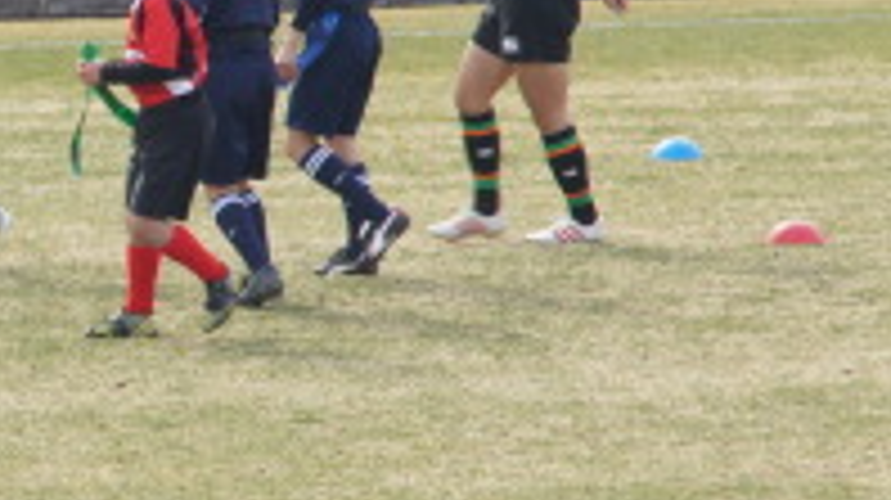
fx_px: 18720
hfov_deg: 2.7
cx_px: -189
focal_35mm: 793
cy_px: 243
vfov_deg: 1.5
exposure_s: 1/160
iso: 400
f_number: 14
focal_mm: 200
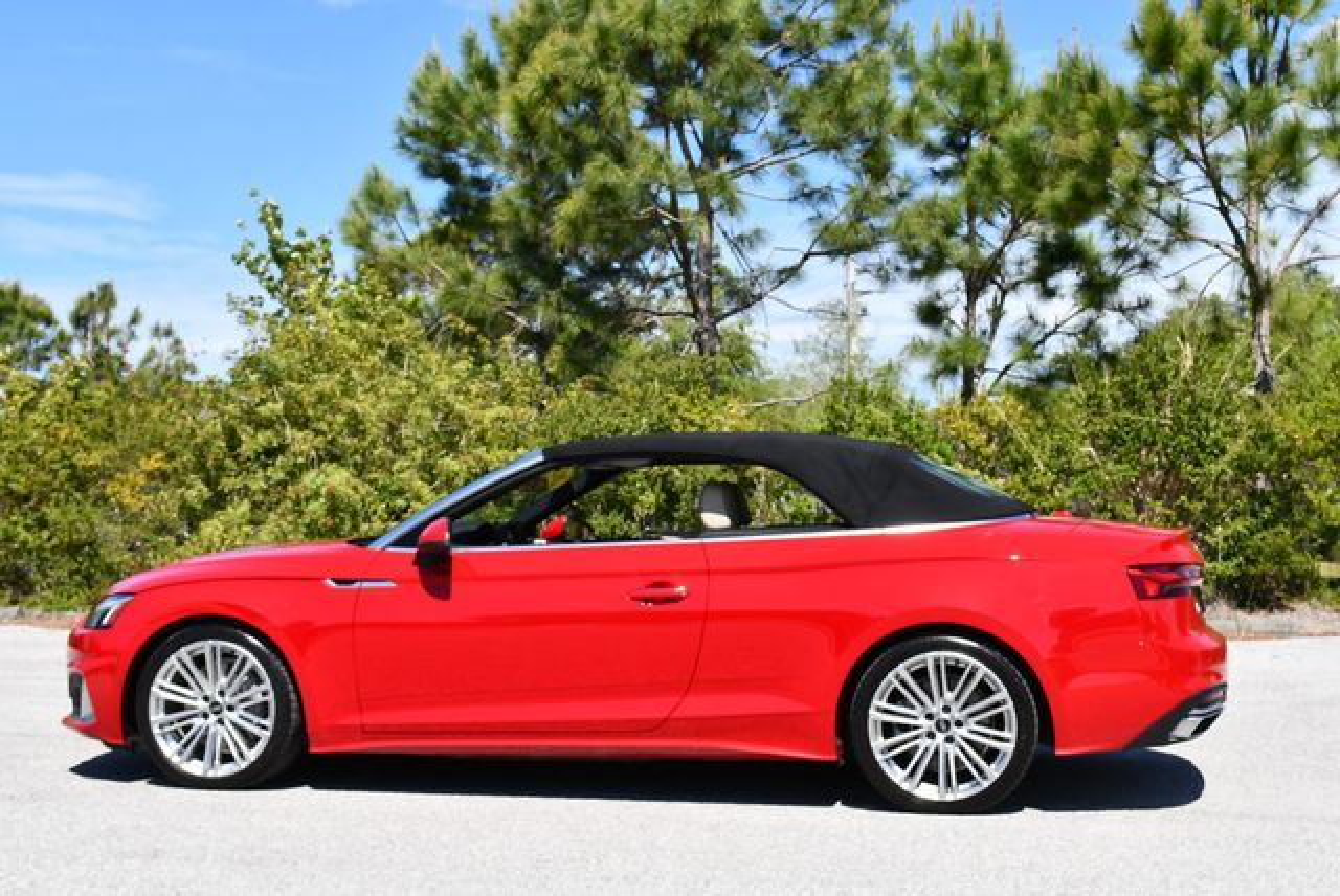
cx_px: 670
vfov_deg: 26.0
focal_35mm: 52
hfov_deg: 38.2
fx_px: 1937
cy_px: 448
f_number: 8
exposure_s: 1/250
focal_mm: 26
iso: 125
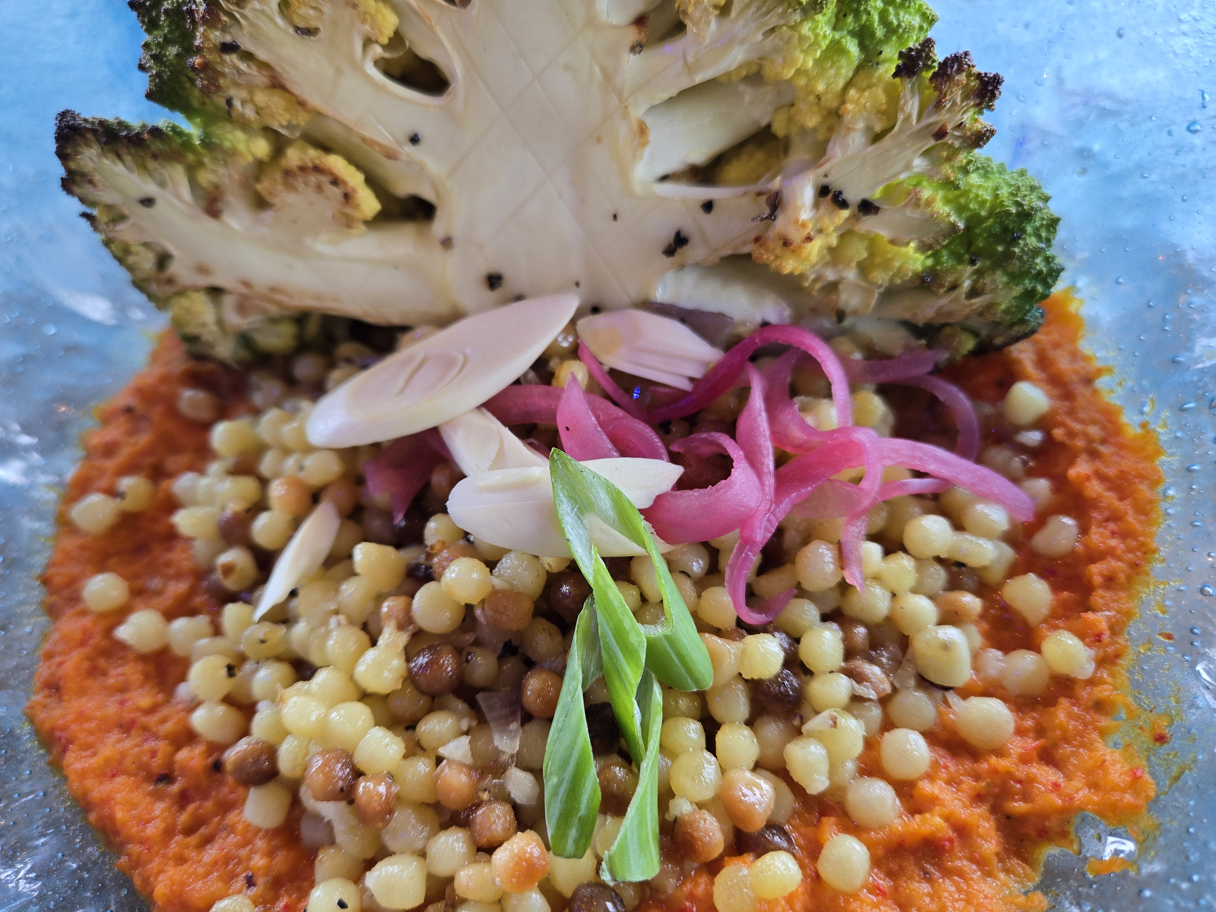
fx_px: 843
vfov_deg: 56.8
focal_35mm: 24
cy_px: 448
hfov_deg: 71.6
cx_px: 595
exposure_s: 1/120
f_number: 1.8
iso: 80
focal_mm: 5.4
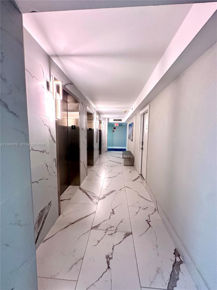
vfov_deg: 102.1
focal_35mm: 14
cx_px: 108
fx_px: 117
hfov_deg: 85.7
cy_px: 145
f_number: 2.2
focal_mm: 2.22
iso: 320
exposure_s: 1/60
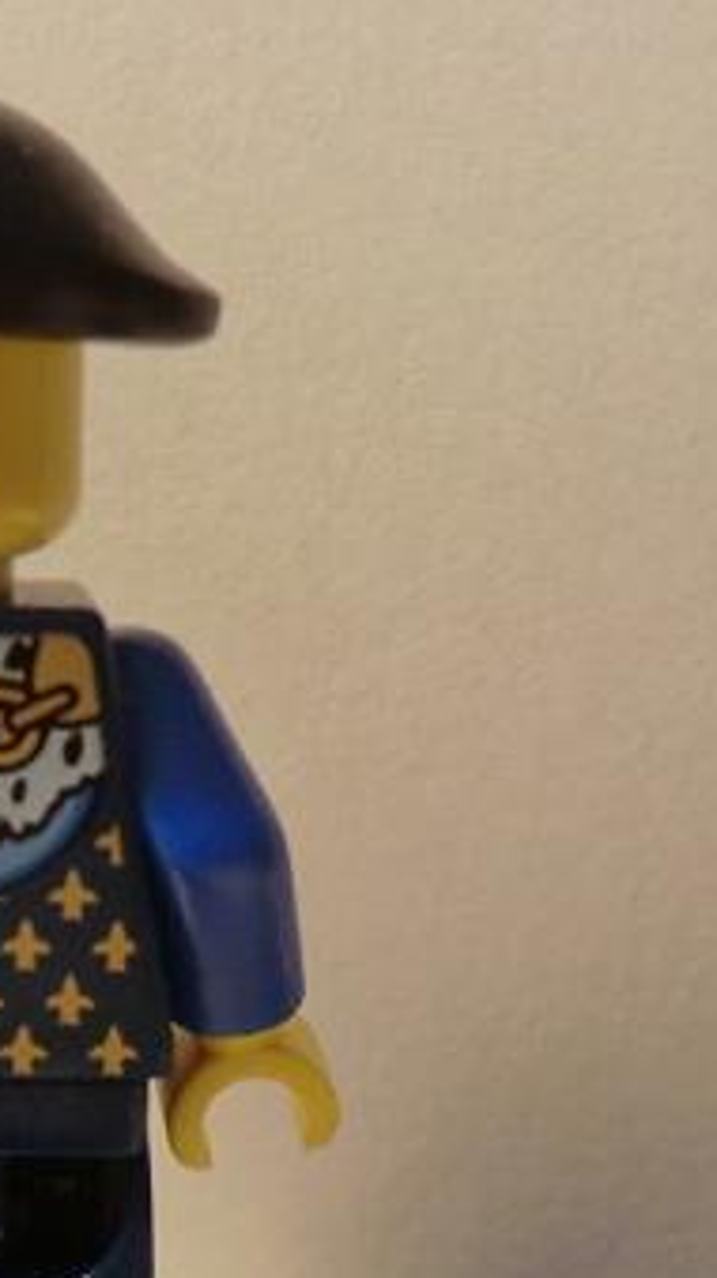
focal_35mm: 93
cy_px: 805
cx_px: -104
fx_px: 3152
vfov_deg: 22.9
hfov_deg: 12.7
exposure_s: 1/60
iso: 320
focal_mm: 8.4
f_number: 4
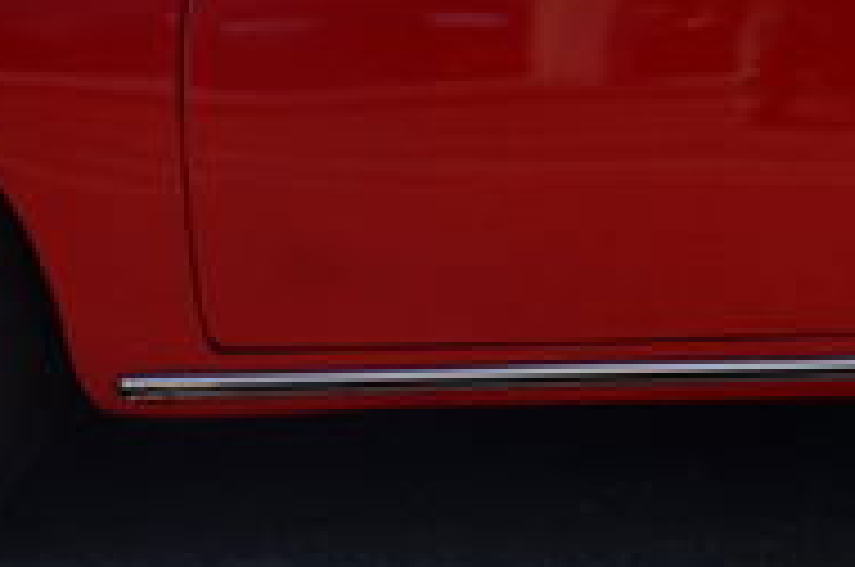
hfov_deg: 18.4
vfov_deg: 12.5
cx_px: 796
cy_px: 153
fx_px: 2584
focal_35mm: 109
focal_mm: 18
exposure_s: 1/100
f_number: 10
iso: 200
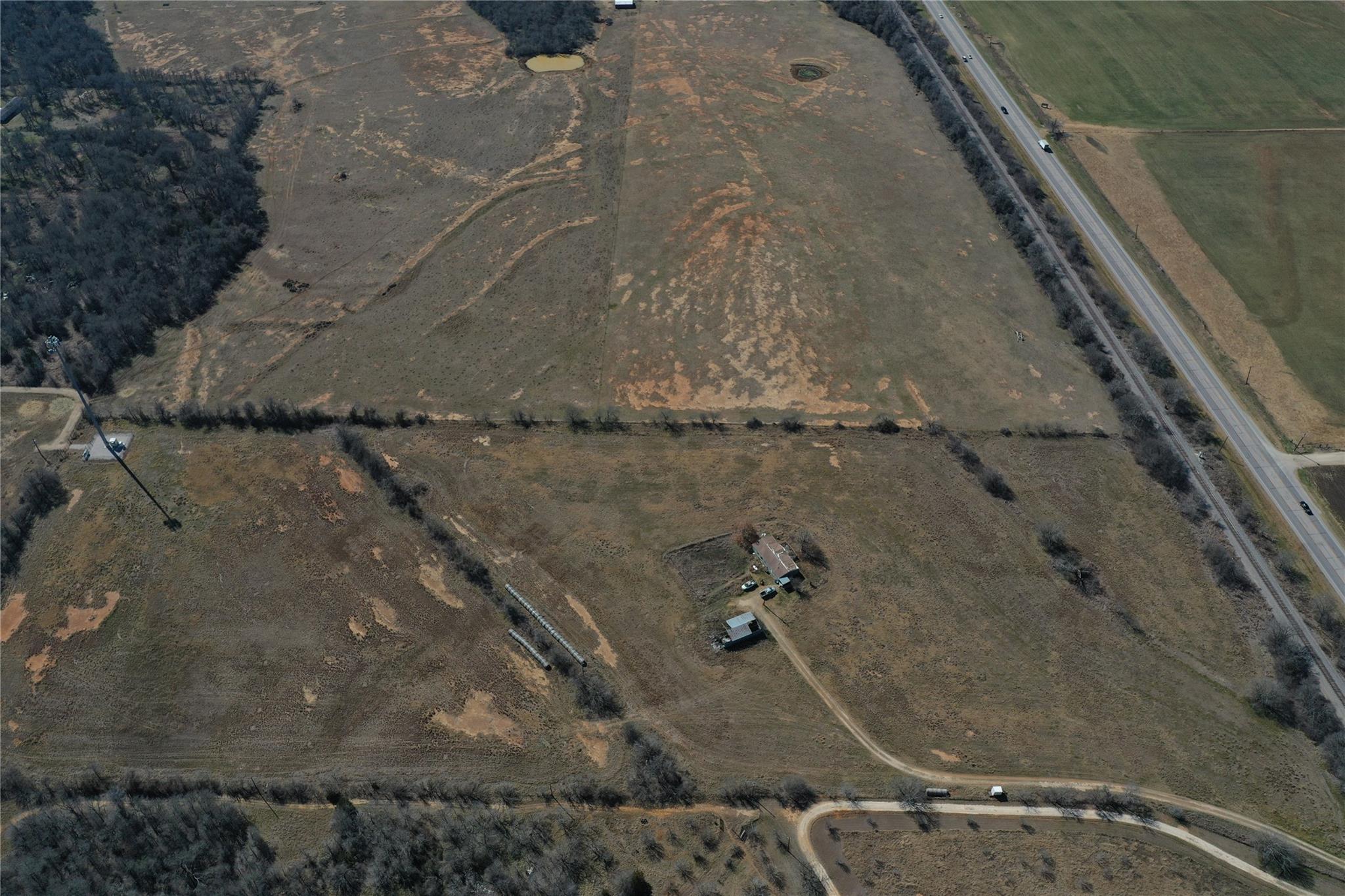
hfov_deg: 65.5
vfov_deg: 46.4
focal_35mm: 28
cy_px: 448
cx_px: 672
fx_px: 1046
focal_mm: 10.26
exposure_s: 1/1250
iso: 100
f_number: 4.5
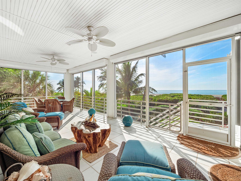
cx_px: 120
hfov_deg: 102.1
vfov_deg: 85.7
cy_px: 90
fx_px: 97
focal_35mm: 14
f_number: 7.1
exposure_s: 1/250
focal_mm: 7
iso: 200
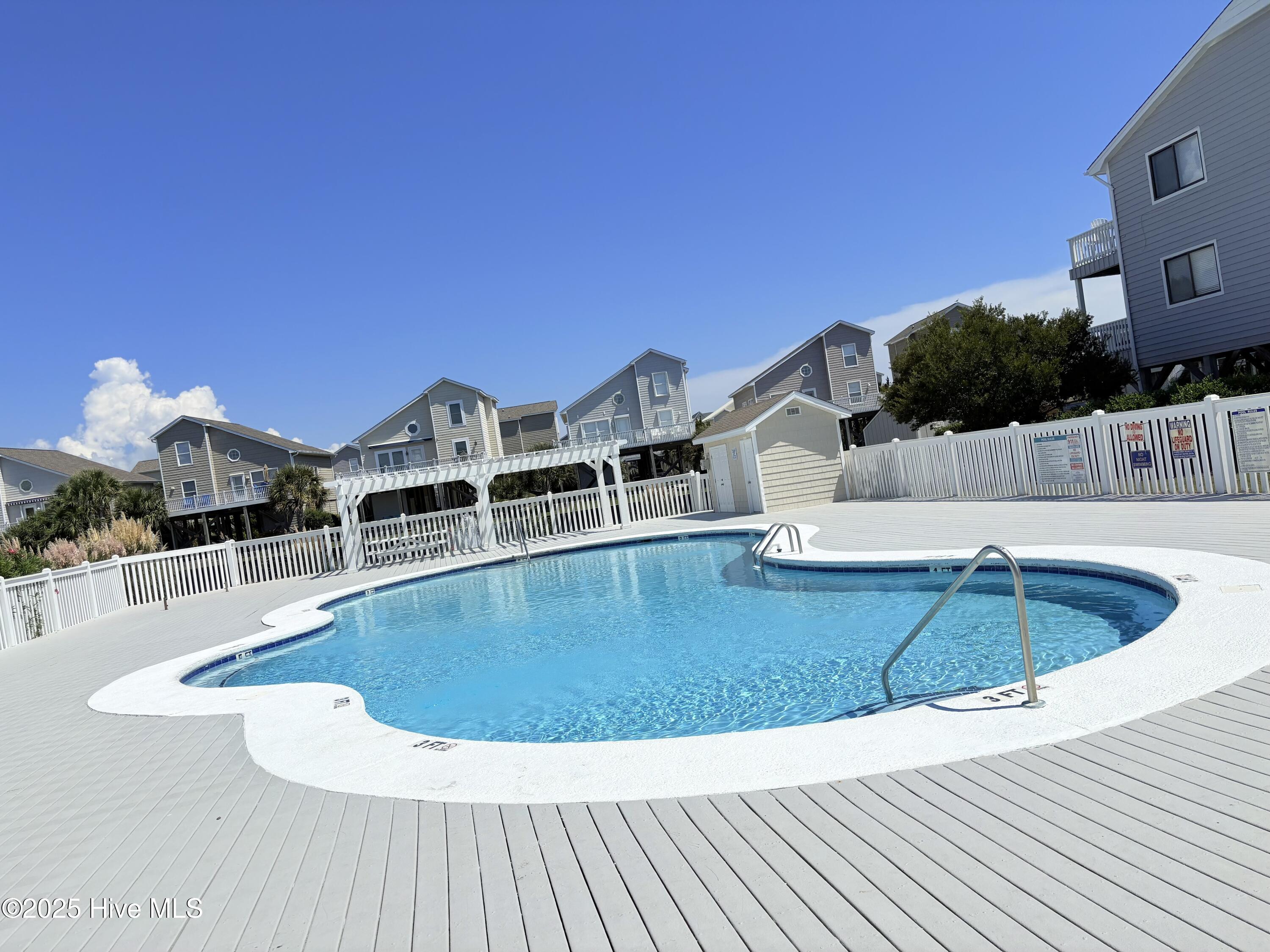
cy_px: 476
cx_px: 635
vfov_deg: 53.1
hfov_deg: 67.3
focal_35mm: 26
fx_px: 954
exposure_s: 1/8850
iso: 50
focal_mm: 5.96
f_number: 1.6
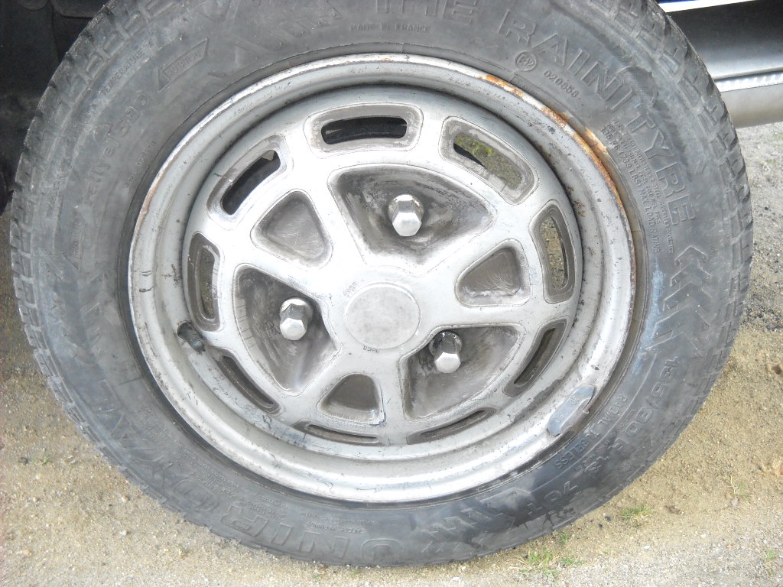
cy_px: 294
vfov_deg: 35.1
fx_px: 927
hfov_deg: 45.8
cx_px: 392
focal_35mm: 41
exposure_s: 1/45
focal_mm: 6.72
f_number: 3.1
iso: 400
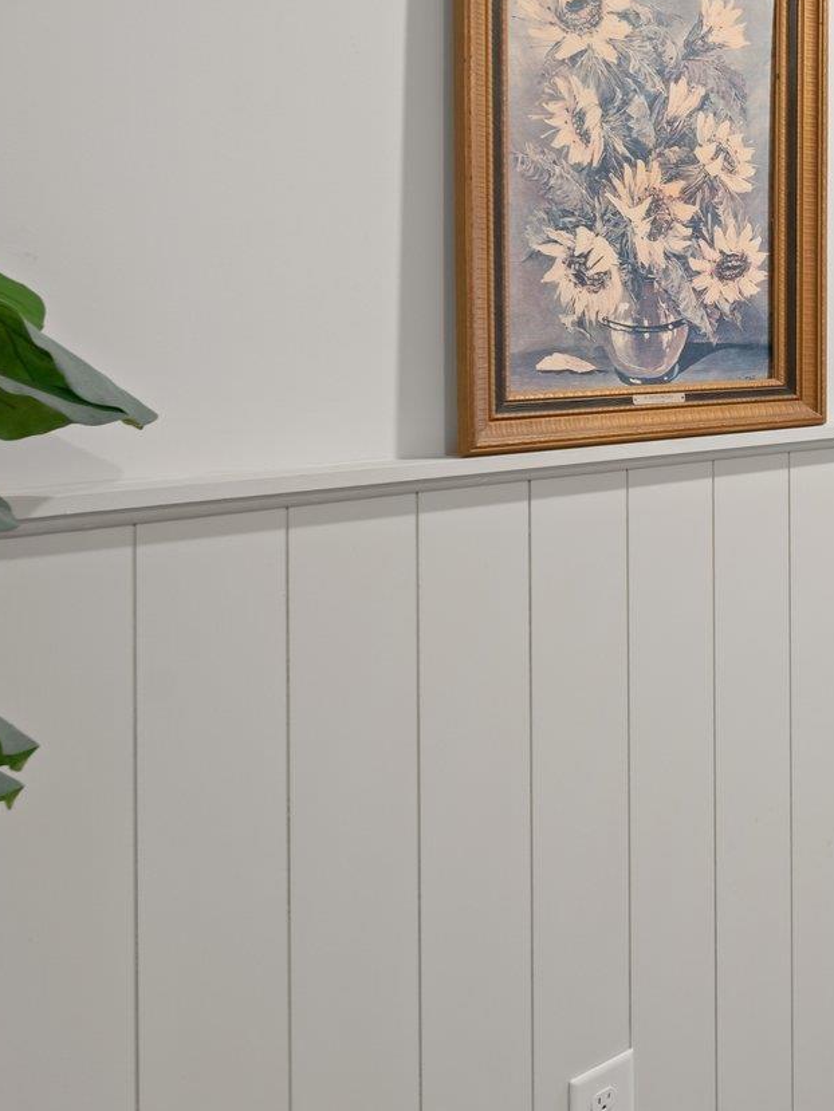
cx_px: 1187
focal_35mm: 38
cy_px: 357
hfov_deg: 28.1
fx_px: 1220
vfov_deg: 48.0
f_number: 8
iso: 320
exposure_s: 1/1.67
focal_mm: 16
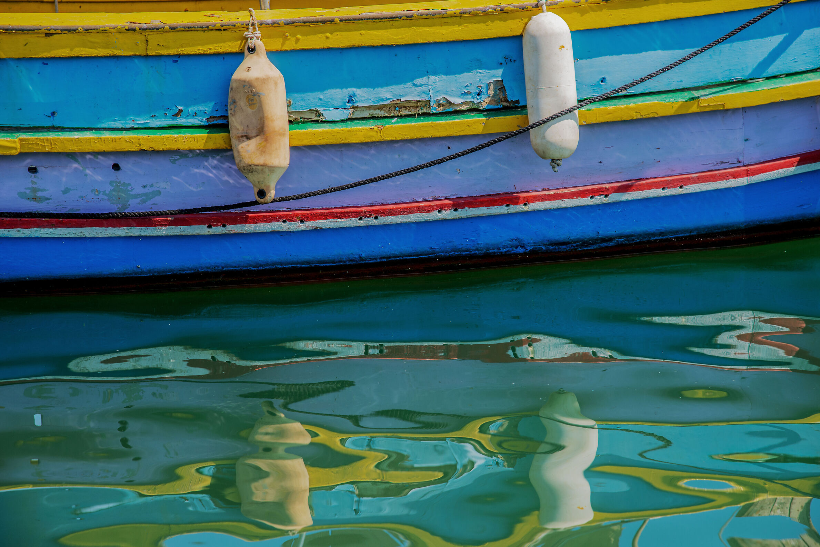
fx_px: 2415
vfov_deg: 12.9
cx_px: 408
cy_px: 276
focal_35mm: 106
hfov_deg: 19.3
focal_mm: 105
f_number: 8
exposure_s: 1/320
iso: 200
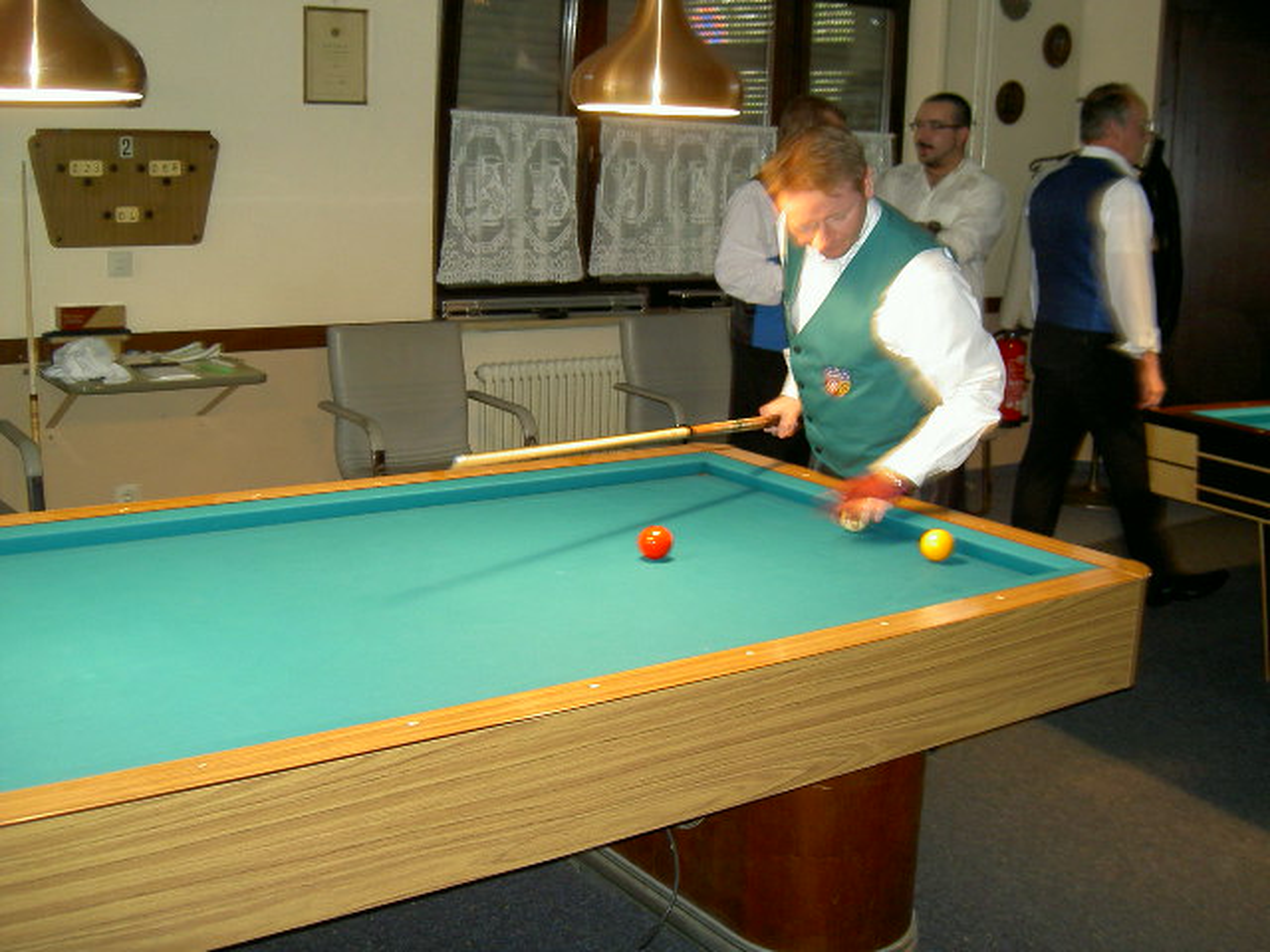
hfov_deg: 47.9
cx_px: 635
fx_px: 1431
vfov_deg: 36.8
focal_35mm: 39
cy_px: 476
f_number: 2.8
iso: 100
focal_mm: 8
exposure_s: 1/8
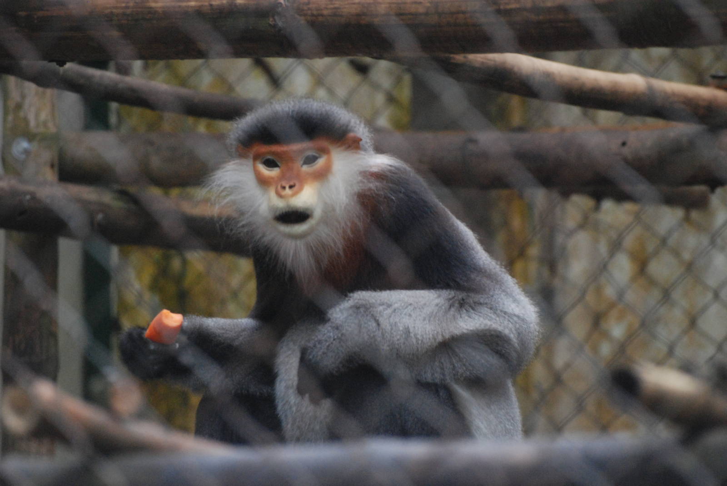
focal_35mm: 360
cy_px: 243
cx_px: 364
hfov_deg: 5.7
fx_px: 7279
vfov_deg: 3.8
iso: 1600
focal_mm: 240
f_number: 5.3
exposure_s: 1/160
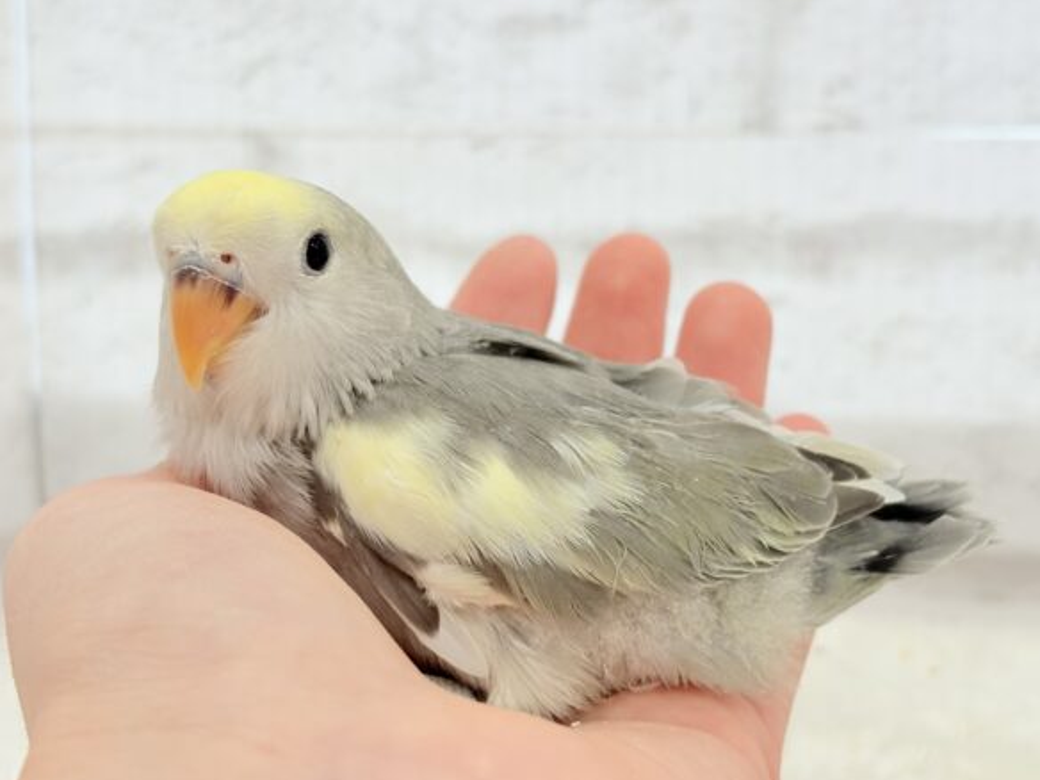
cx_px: 556
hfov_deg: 33.8
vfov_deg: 25.7
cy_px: 394
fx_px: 1713
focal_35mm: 57
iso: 50
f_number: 1.6
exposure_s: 1/95
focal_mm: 5.96
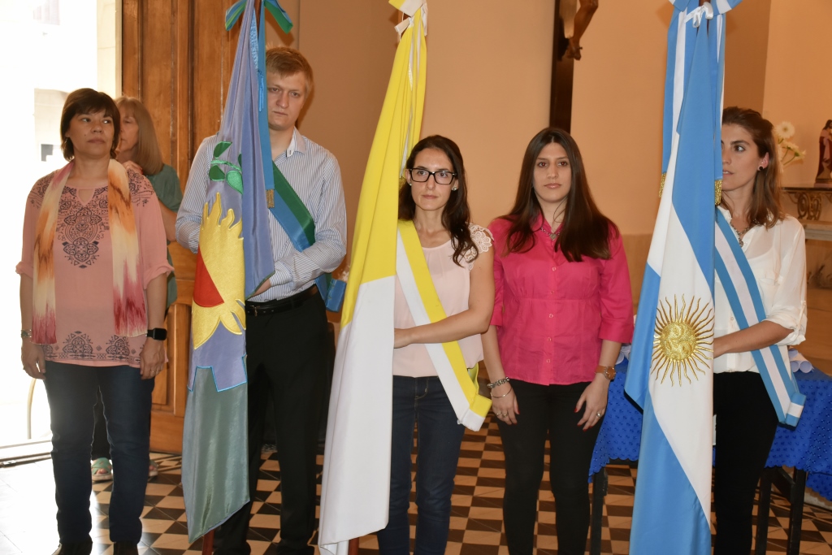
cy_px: 278
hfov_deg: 43.6
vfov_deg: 29.9
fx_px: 1040
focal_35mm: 45
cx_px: 416
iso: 800
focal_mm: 30
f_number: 5
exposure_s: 1/80
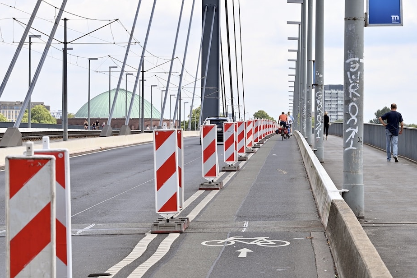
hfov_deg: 15.4
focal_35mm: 133
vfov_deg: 10.3
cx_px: 229
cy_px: 131
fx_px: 1540
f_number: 10
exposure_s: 1/100
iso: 100
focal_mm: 120
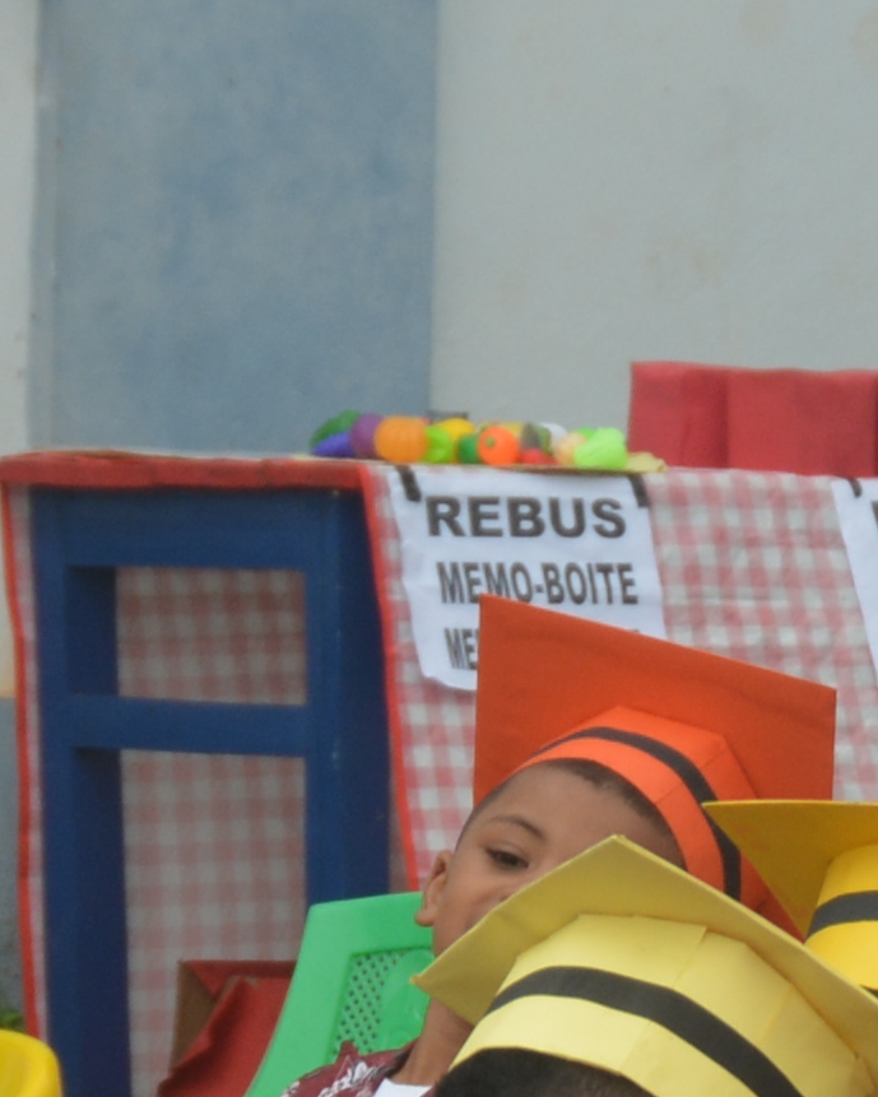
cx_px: 627
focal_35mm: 608
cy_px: 587
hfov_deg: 2.5
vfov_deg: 3.2
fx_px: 19745
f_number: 8
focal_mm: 62
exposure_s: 1/250
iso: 200
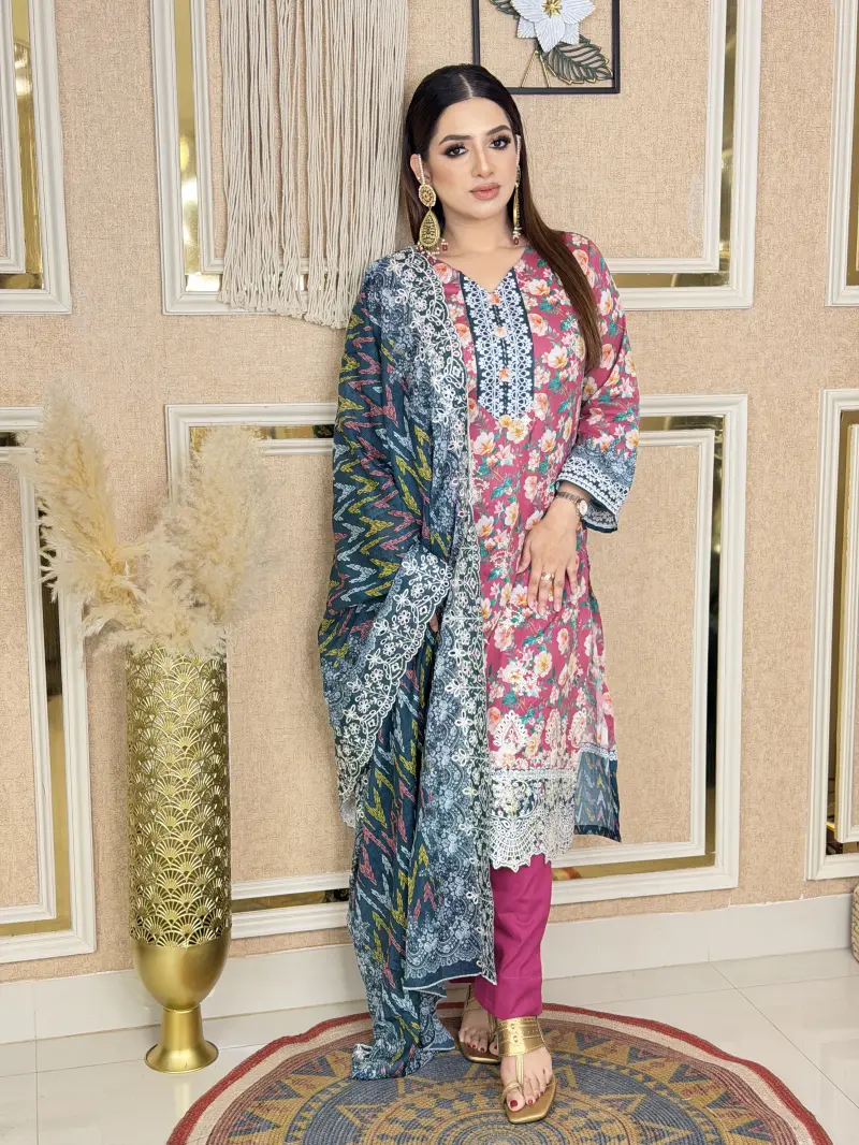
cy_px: 572
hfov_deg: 30.3
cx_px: 430
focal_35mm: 48
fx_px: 1588
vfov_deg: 39.6
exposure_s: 1/100
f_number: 1.78
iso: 160
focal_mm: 6.76
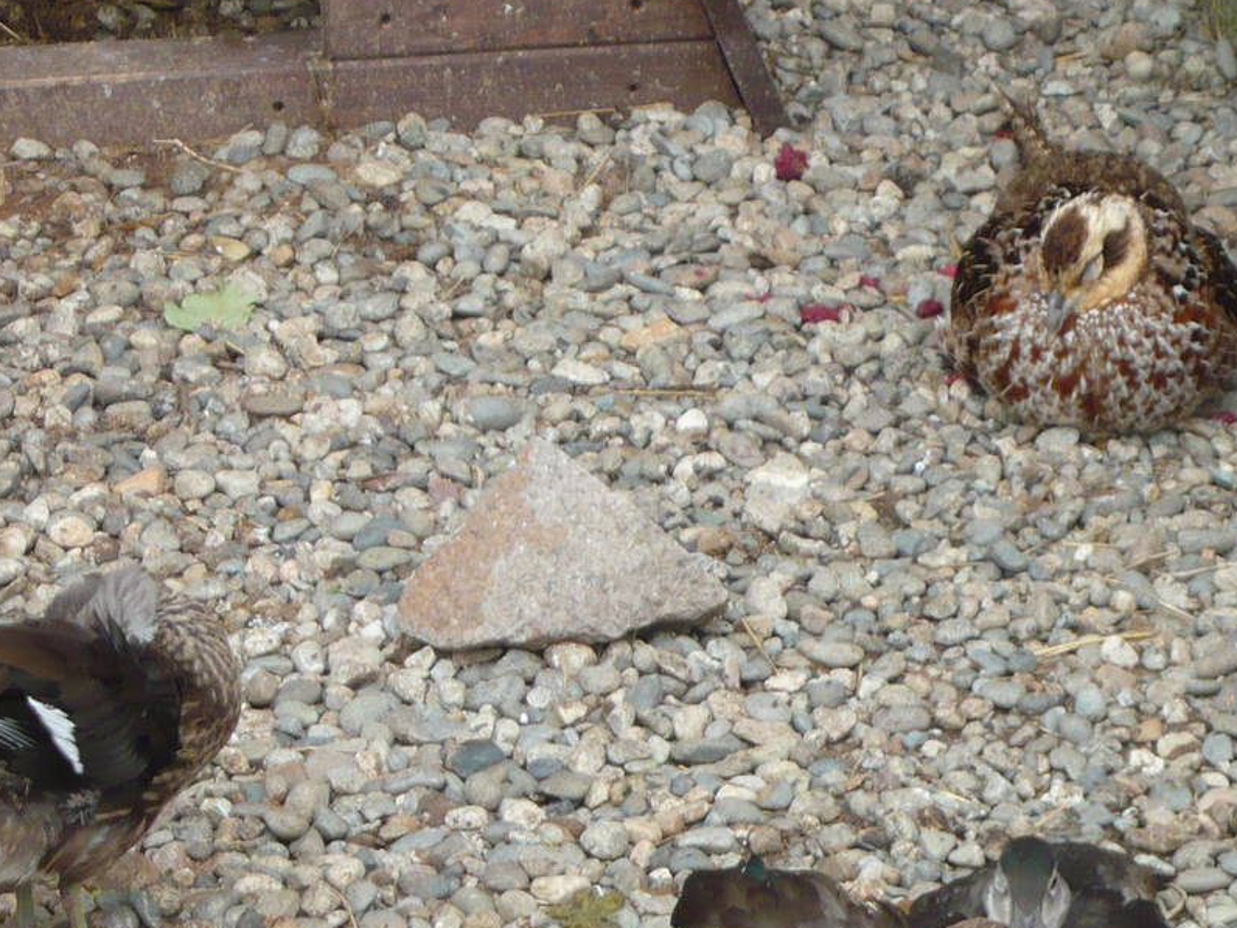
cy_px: 839
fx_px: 7183
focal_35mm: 201
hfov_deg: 9.8
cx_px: 1061
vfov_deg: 7.4
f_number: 5.1
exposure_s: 1/125
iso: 200
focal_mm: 16.5
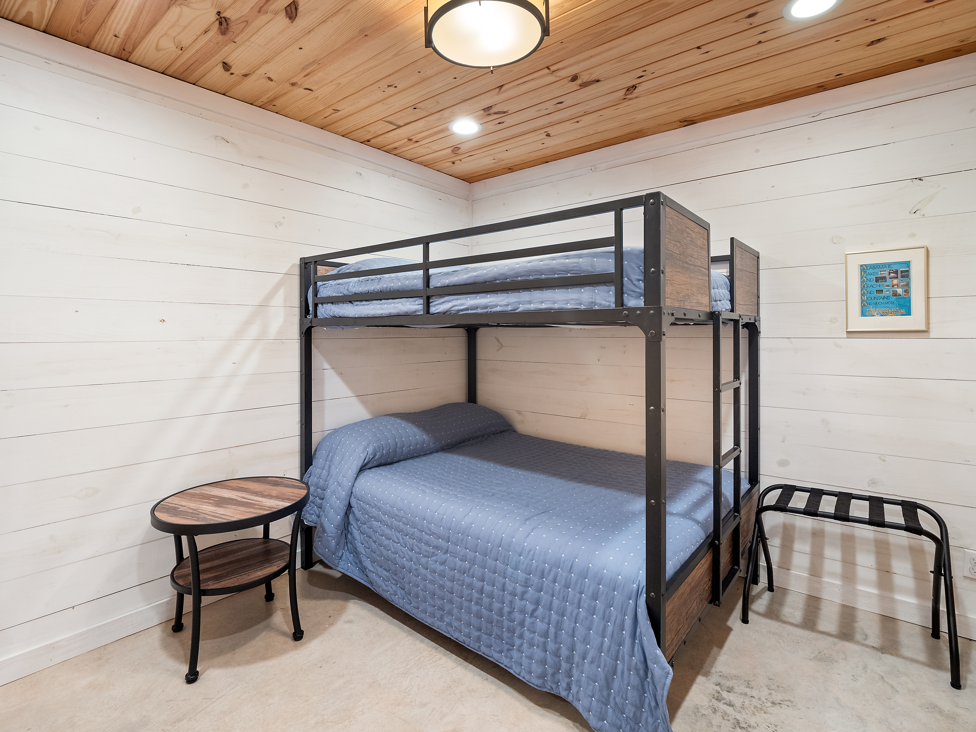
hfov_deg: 94.5
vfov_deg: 78.1
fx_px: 451
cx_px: 488
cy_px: 366
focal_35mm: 16
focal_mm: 8
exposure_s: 1/8
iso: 400
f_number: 5.6
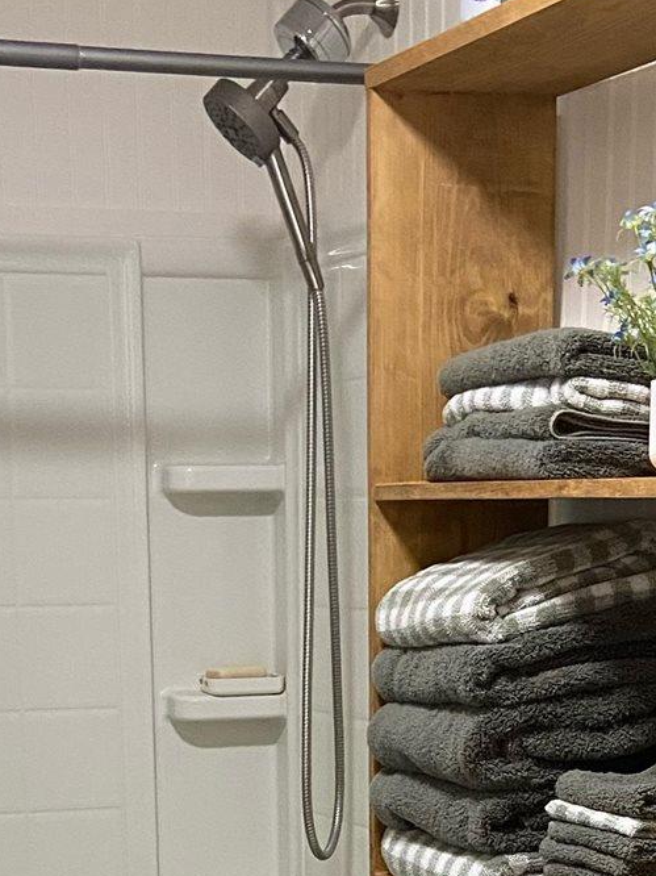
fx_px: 2276
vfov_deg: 19.6
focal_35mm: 90
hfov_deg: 16.4
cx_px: 279
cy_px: 1209
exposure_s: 1/60
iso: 250
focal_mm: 4.25
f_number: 1.8
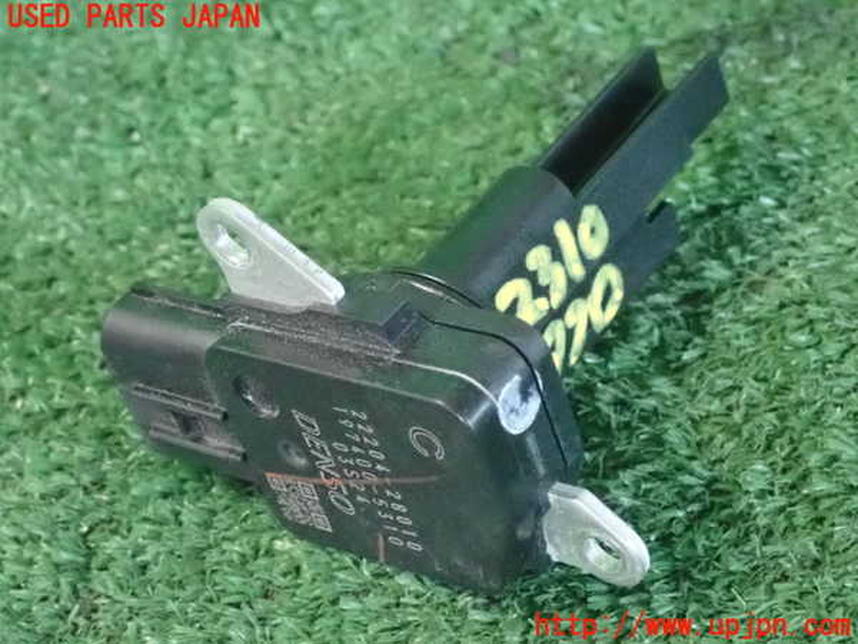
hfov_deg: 21.5
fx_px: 2256
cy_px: 322
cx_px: 429
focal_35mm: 91
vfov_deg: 16.2
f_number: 4.7
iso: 6400
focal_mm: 16.48
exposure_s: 1/60
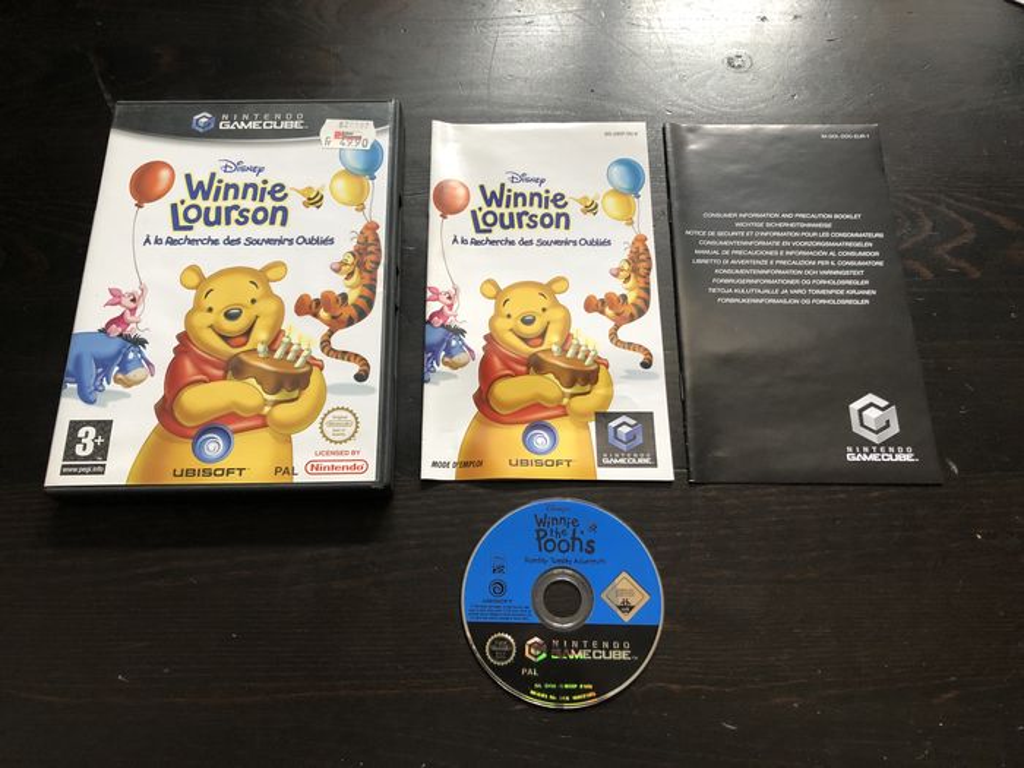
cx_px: 512
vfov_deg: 49.7
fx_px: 828
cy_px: 384
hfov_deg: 63.4
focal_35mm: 28
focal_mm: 4
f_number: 1.8
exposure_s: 1/15
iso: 64
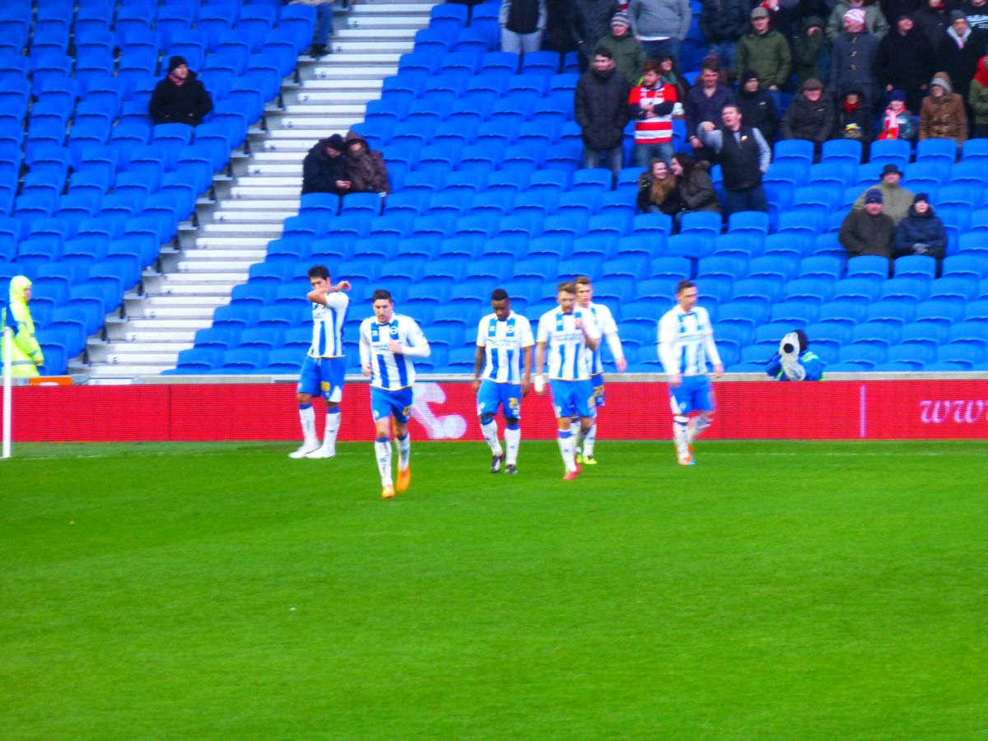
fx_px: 13700
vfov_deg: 3.1
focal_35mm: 480
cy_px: 370
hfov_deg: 4.1
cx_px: 494
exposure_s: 1/25
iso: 400
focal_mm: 86
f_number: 6.4
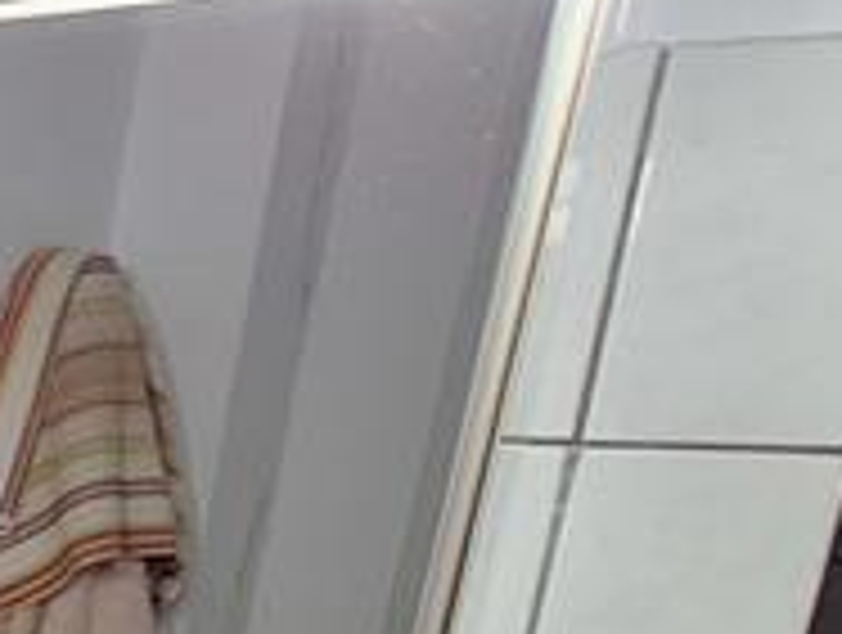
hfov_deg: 15.7
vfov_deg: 19.6
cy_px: 751
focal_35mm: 71
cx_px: -1121
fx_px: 1730
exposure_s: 1/50
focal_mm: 1.74
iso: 100
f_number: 2.2
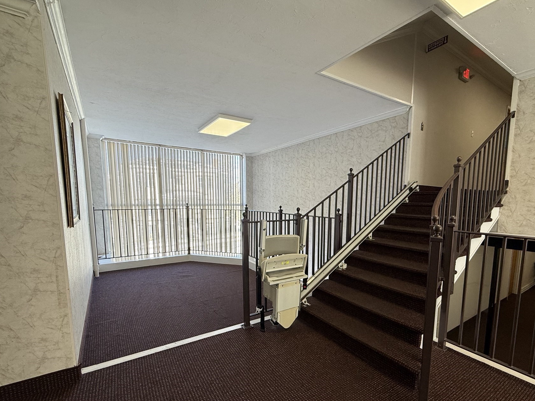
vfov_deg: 74.2
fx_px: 263
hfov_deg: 90.8
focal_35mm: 17
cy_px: 232
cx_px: 290
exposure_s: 1/120
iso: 125
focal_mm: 2.22
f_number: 2.2
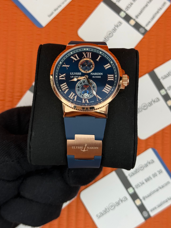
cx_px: 85
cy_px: 104
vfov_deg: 34.3
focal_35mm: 56
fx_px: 369
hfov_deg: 26.1
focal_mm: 6.76
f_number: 1.78
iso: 64
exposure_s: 1/472
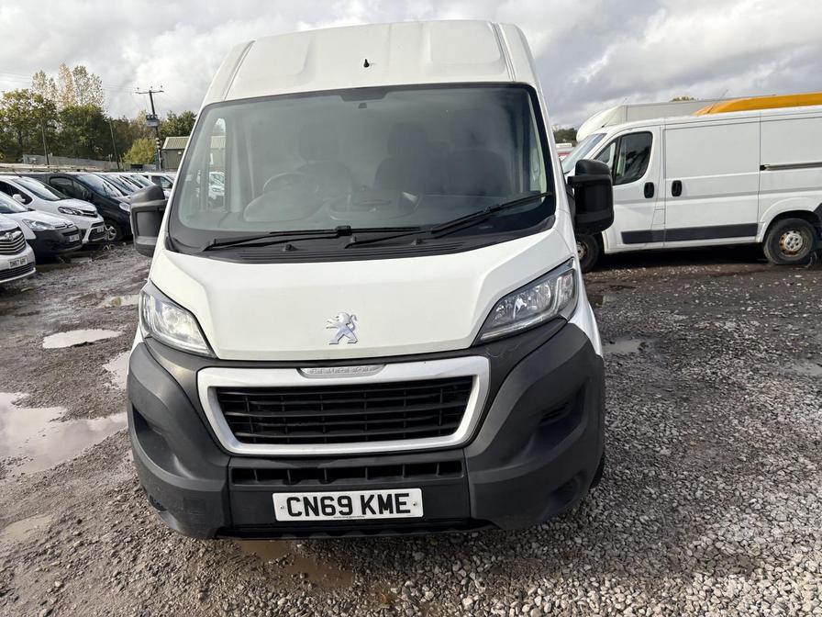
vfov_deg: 53.1
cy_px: 308
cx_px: 411
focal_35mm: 26
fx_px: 617
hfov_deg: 67.3
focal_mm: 5.96
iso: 50
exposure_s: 1/2639
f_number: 1.6
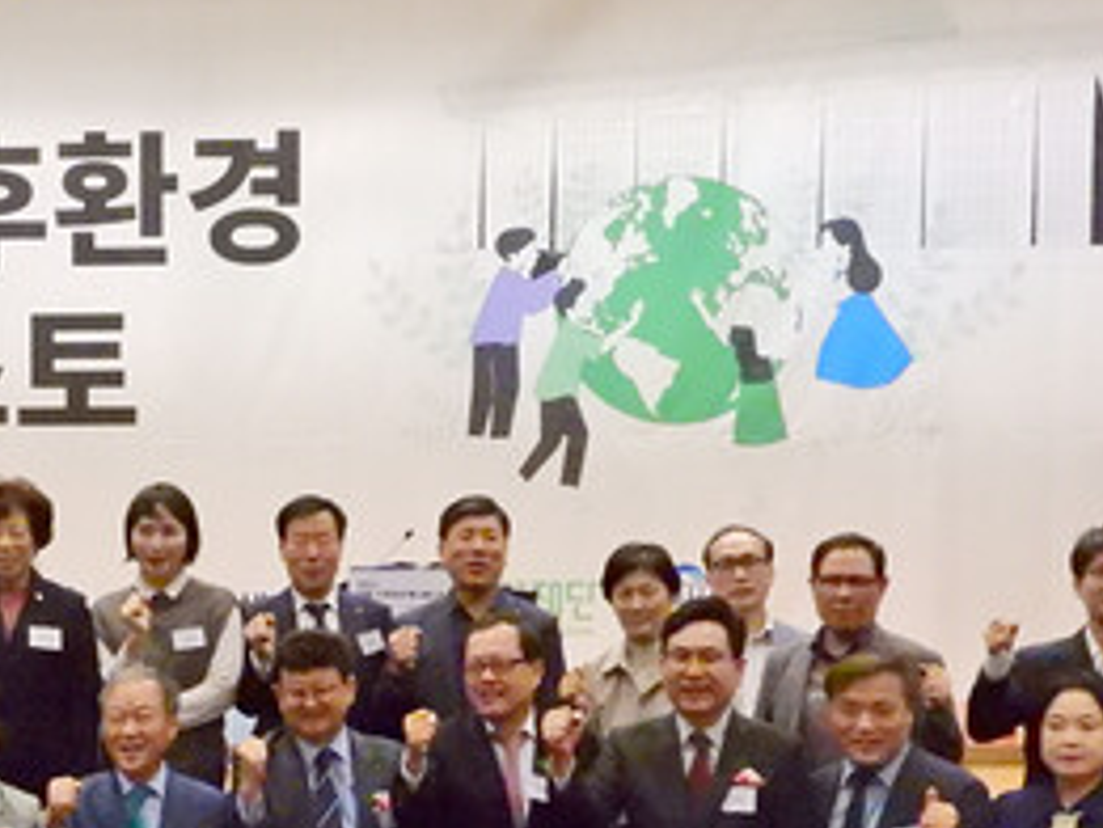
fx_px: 2200
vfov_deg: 20.9
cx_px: 114
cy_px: 731
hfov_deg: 27.2
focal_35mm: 69
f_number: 4.5
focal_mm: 5.4
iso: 4500
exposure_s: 1/125
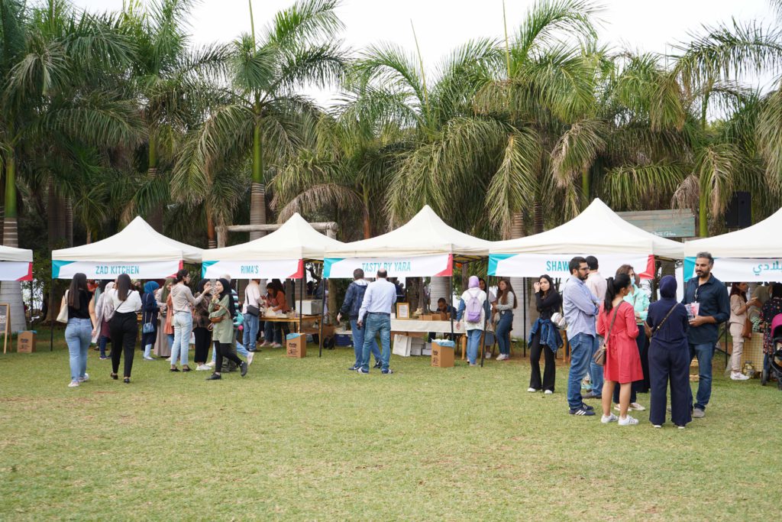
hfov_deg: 47.4
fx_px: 891
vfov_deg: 32.6
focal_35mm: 41
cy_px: 261
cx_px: 391
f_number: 4.5
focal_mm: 41
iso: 100
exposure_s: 1/160
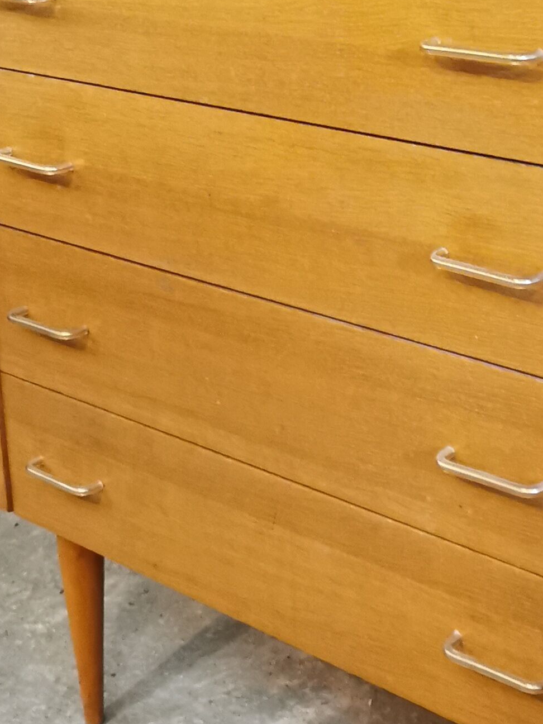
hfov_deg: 19.0
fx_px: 1590
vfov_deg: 25.1
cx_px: 518
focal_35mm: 76
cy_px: 117
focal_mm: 5.58
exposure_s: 1/20
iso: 800
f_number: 1.8
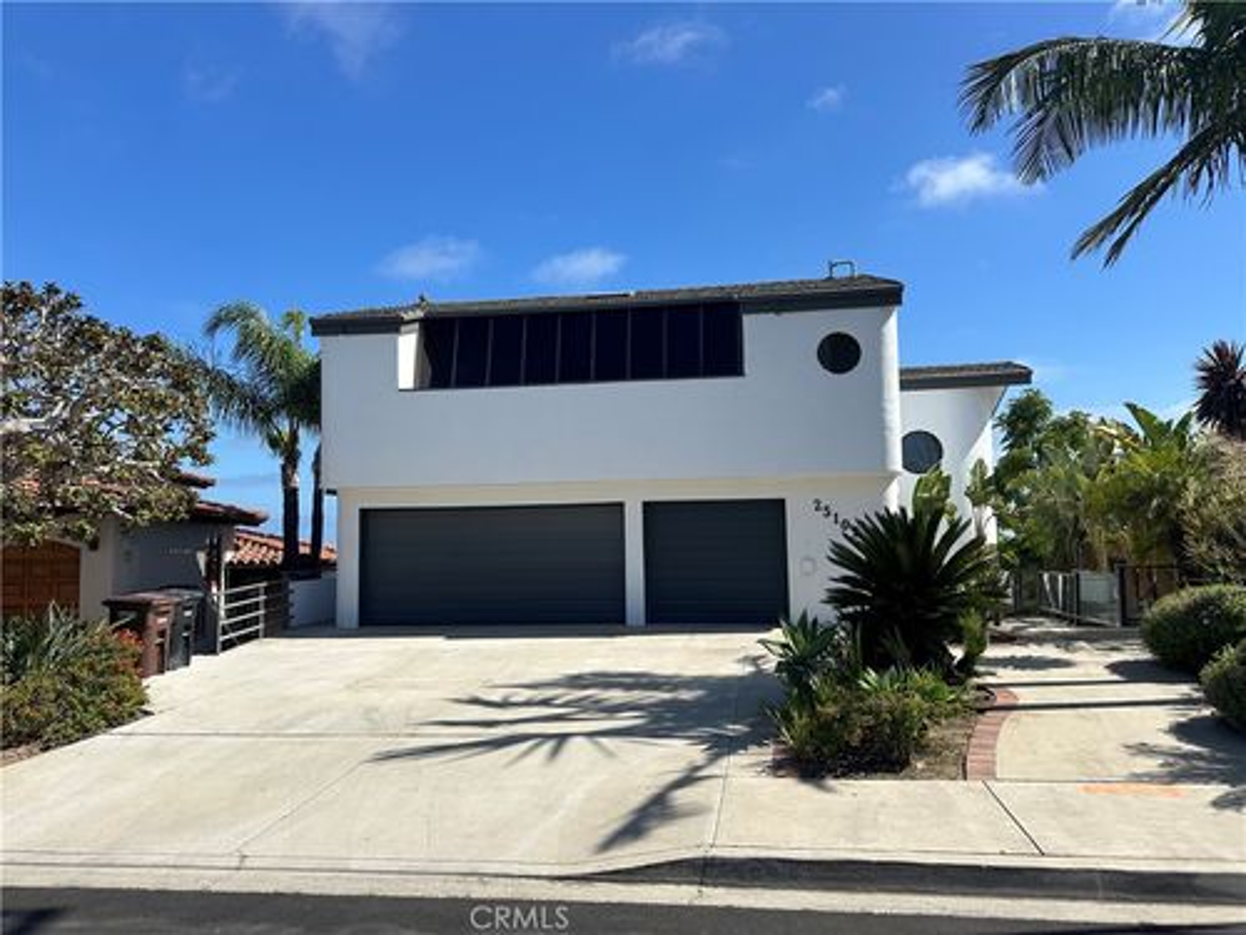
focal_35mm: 24
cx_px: 623
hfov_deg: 71.6
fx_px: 864
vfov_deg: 56.8
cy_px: 468
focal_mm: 6.86
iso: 80
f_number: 1.78
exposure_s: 1/5263
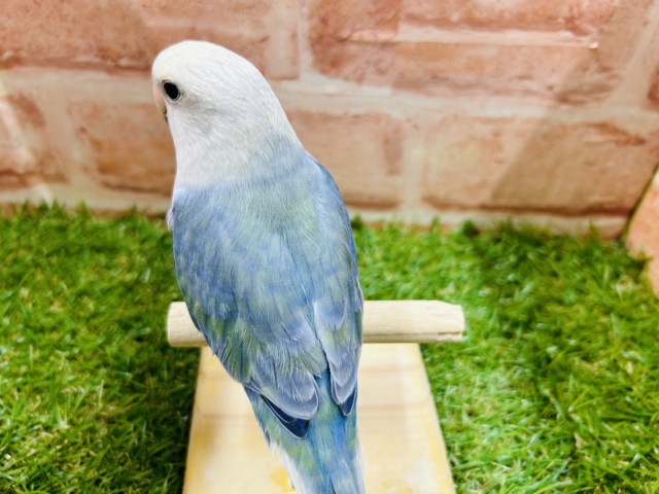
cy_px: 247
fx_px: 495
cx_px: 330
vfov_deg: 53.1
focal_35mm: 26
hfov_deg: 67.3
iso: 64
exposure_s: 1/50
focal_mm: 5.7
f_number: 1.5
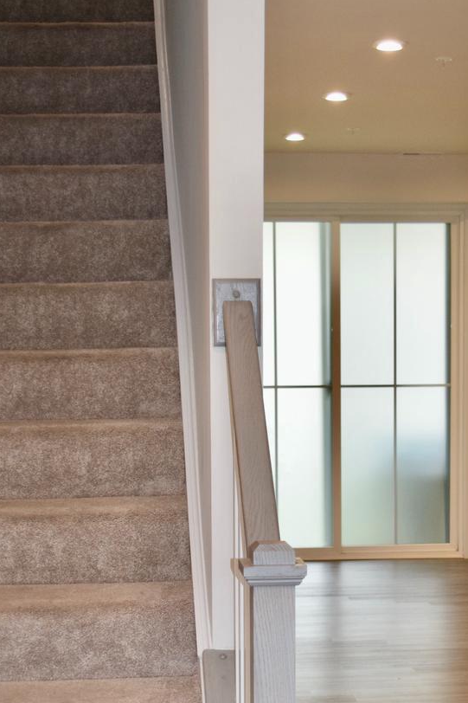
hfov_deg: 15.5
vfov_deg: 22.9
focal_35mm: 88
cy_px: 537
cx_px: 299
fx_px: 1716
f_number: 5
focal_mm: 31
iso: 800
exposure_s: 1/100
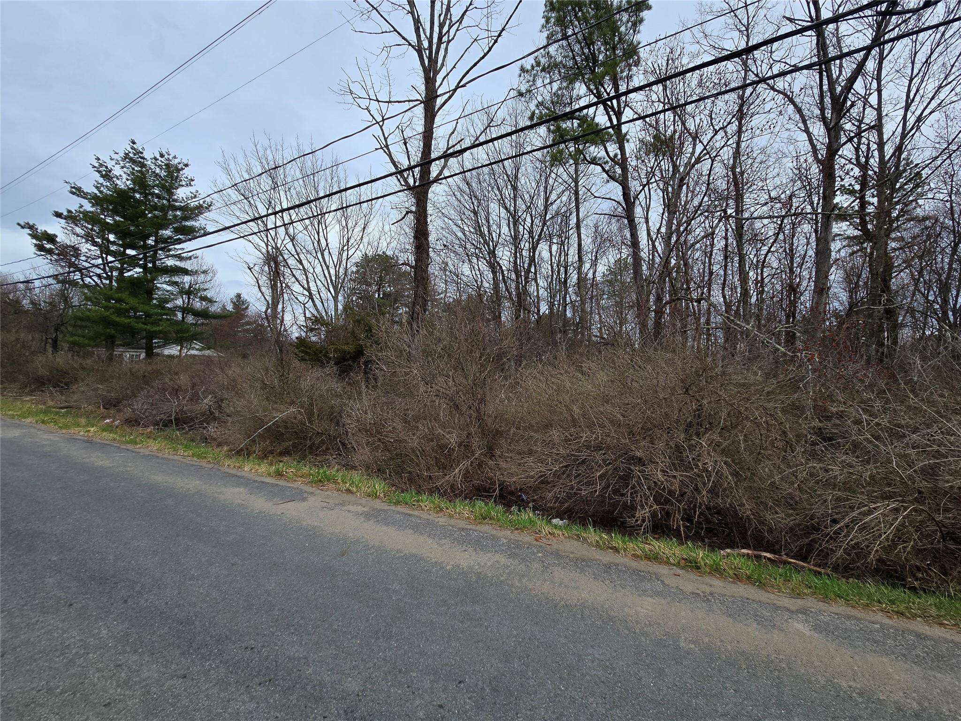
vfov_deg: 89.9
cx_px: 480
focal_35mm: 13
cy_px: 360
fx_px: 361
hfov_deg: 106.2
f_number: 2.2
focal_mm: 2.2
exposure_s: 1/1093
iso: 50
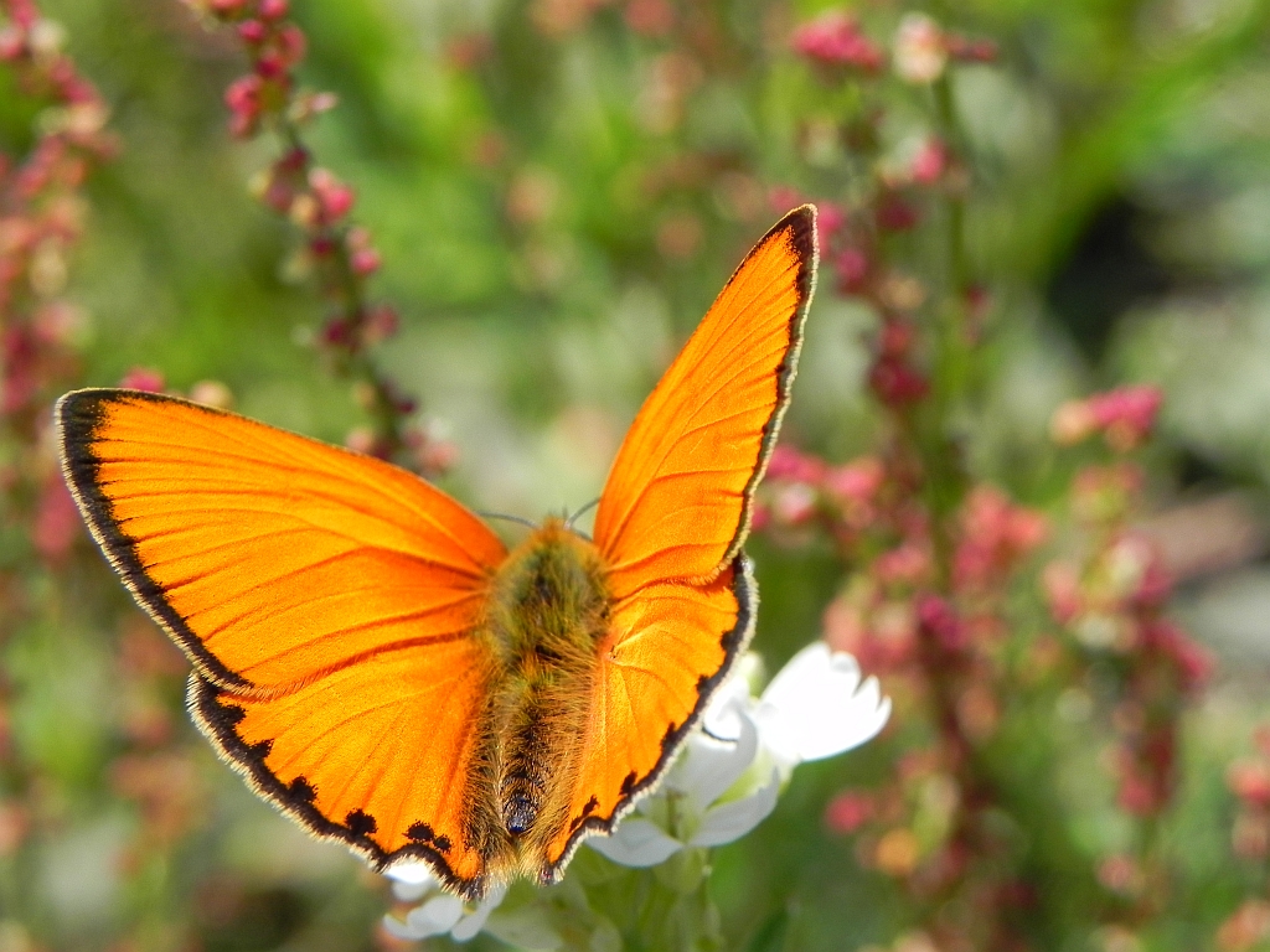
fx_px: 3485
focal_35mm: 95
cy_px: 476
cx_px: 635
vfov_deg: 15.6
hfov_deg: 20.7
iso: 160
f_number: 5
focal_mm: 16.9
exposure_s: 1/576
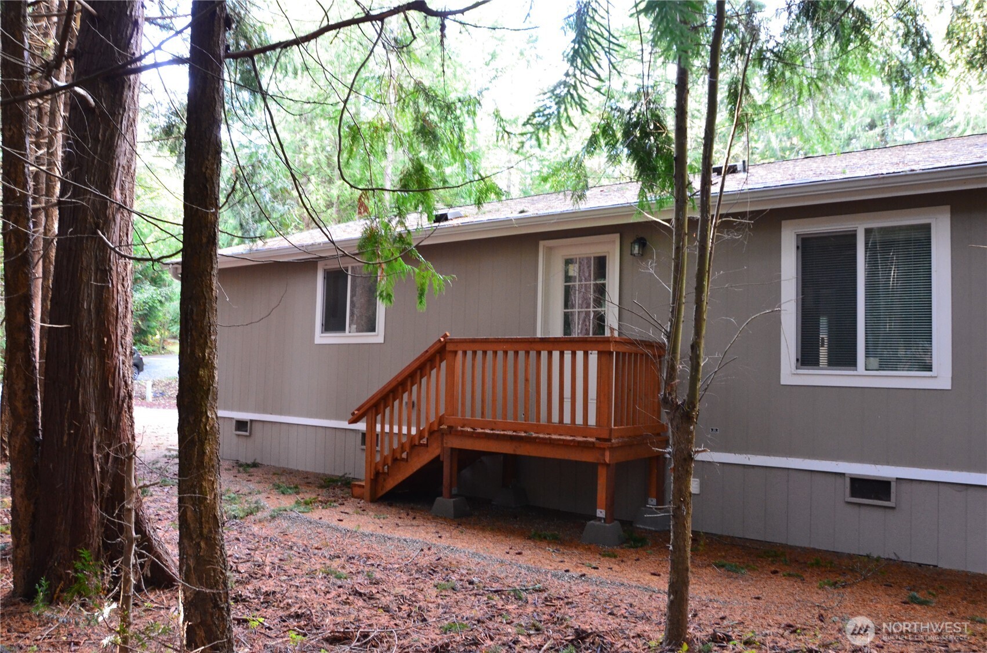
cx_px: 494
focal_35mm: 27
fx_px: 739
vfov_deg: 47.7
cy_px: 326
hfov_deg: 67.5
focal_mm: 18
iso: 1600
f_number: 7.1
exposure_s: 1/40
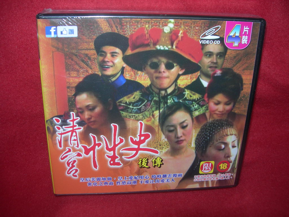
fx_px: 317
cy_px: 108
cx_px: 144
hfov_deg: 49.0
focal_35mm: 38
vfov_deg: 37.7
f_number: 2.8
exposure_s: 1/60.1
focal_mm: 7.8
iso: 50
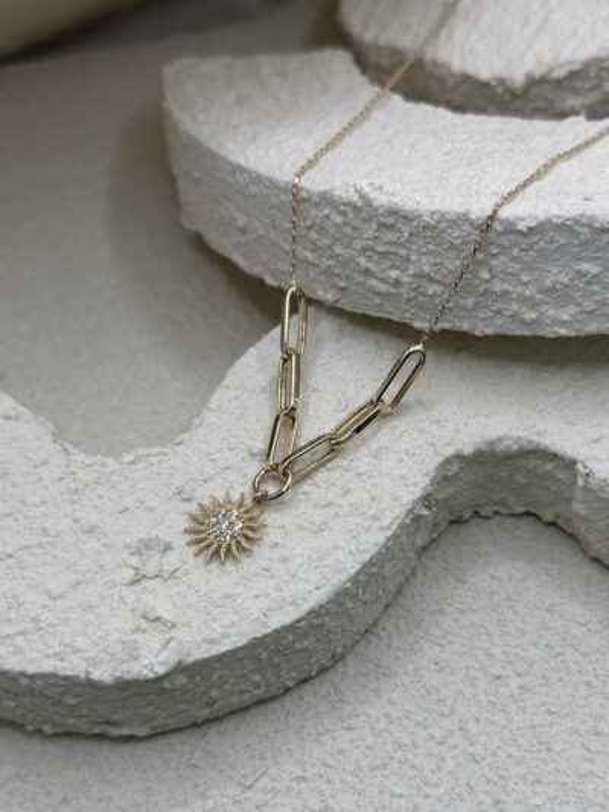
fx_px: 1126
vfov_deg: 39.6
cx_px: 304
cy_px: 406
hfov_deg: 30.3
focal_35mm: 48
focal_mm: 6.86
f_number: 1.78
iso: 80
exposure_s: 1/1953
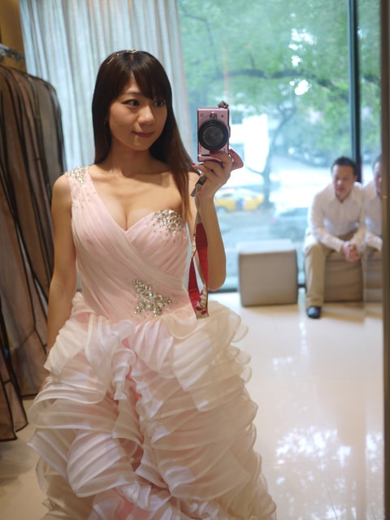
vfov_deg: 46.8
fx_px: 601
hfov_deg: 36.0
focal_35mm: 40
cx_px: 195
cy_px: 260
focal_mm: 20
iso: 100
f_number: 1.7
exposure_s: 1/100
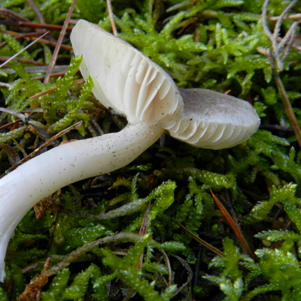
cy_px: 151
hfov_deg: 30.9
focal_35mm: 55
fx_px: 541
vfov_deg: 31.1
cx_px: 100
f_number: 4.5
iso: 160
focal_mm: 8.1
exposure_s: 1/50
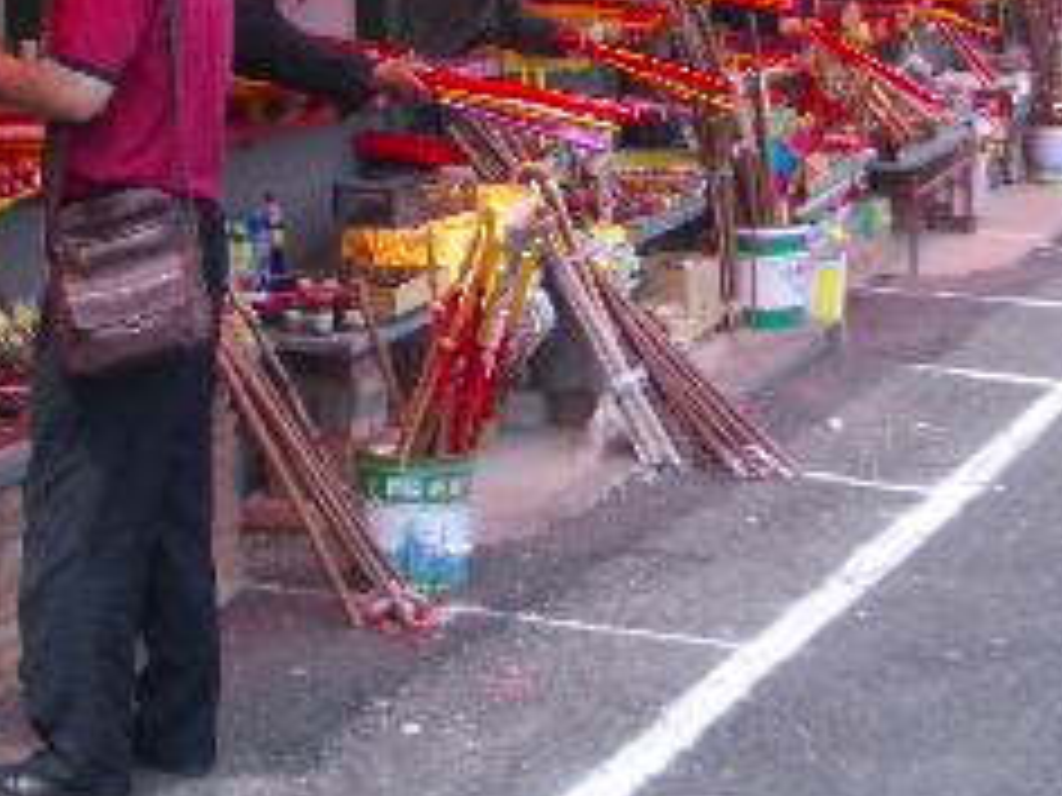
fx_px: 2915
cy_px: 270
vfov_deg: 15.5
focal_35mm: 95
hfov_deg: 20.6
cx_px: 594
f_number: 2.6
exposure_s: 1/640
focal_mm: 5.8
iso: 50
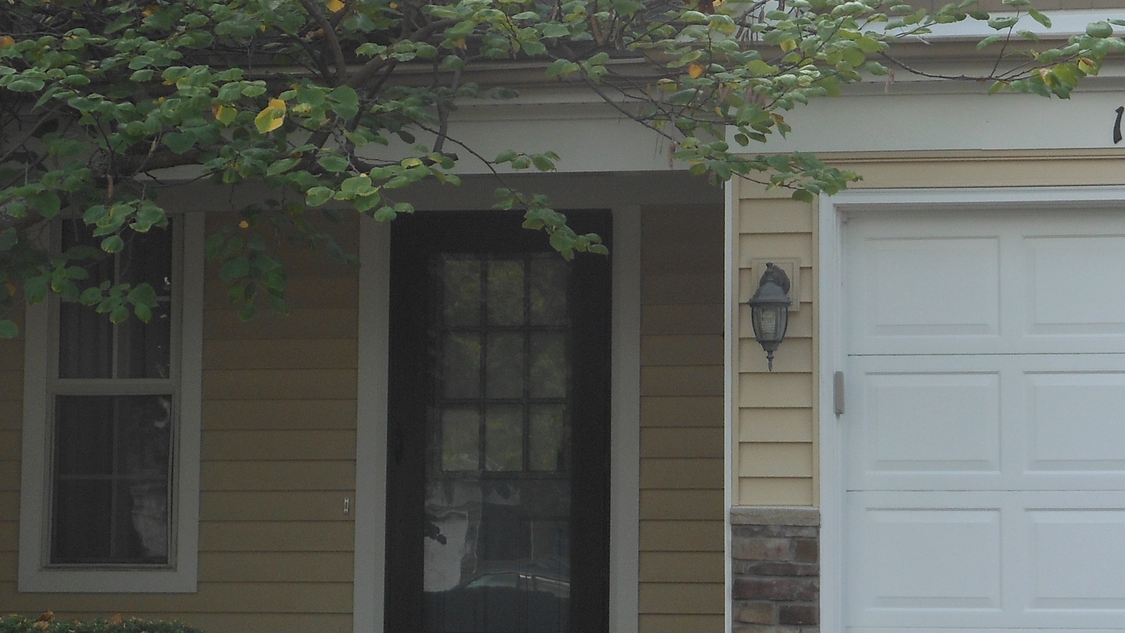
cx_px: 711
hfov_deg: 15.1
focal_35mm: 142
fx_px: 4236
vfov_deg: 8.5
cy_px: 58
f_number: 4.3
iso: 80
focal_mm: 11.7
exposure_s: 1/200
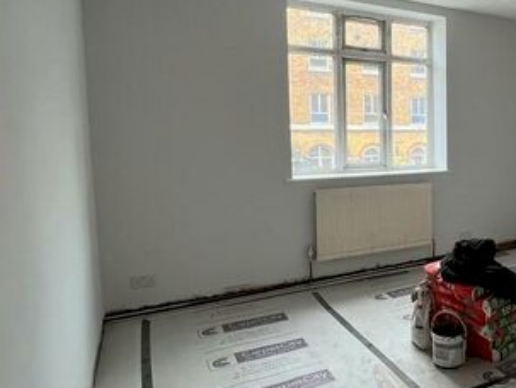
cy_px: 176
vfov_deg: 46.8
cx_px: 479
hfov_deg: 51.7
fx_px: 448
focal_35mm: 30
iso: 40
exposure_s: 1/100
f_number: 1.8
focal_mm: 1.57
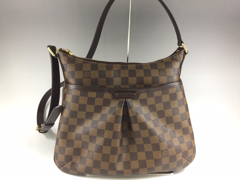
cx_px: 120
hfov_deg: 61.7
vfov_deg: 48.2
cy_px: 90
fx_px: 201
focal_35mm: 29
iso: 32
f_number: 2.2
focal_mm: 4.15
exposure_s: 1/15
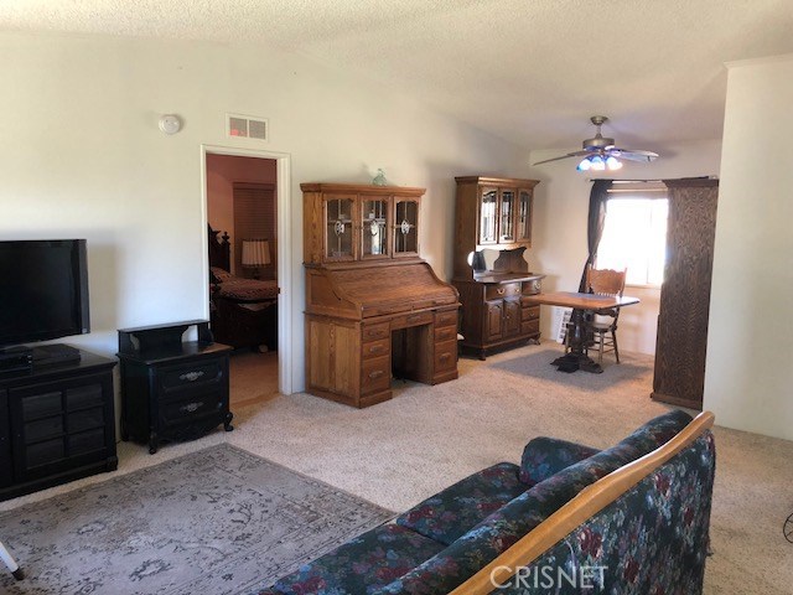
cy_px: 298
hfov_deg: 61.7
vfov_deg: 48.2
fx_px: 664
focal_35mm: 29
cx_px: 396
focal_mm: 3.99
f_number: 1.8
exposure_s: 1/15
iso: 40
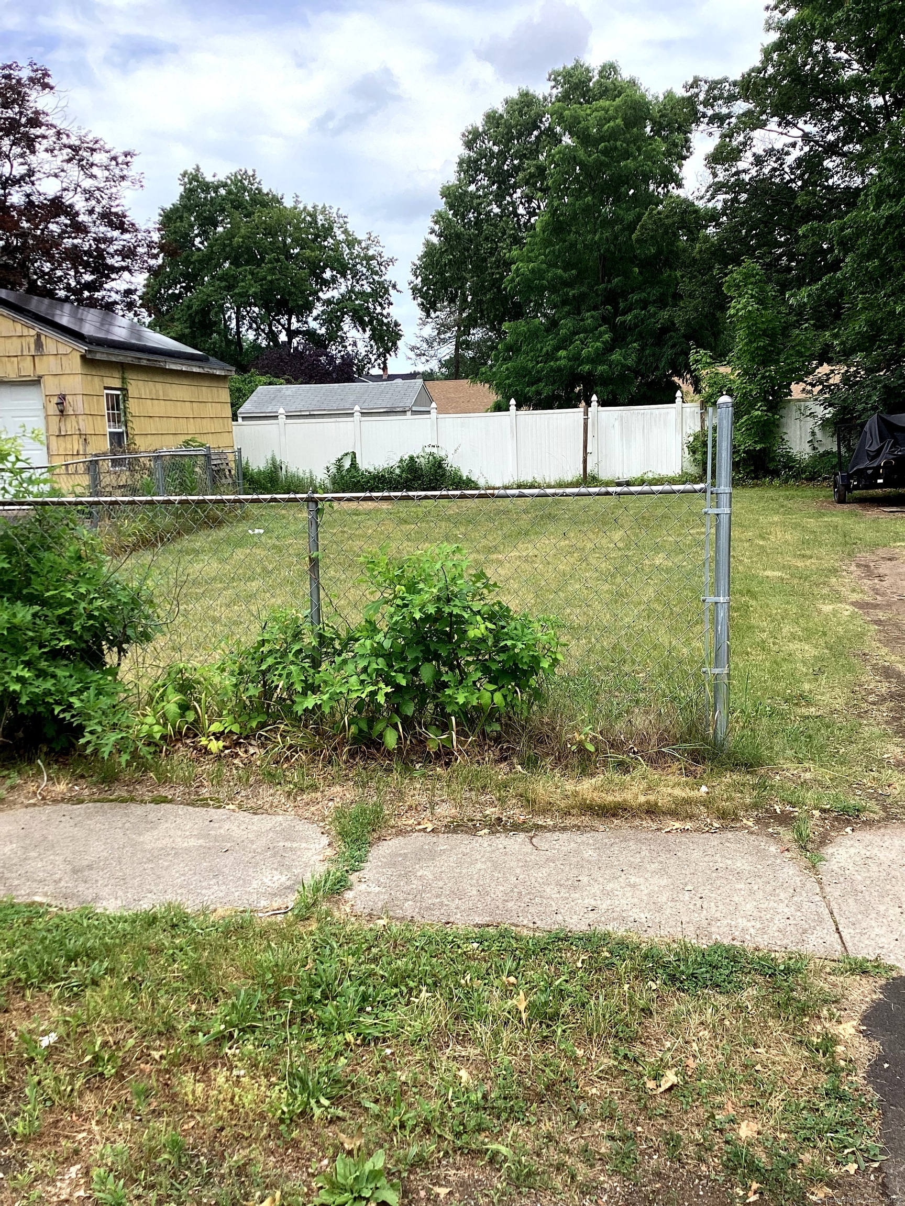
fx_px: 1081
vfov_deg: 58.4
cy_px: 603
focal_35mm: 31
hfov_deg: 45.4
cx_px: 452
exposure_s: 1/515
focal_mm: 3.3
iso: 25
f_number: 2.4
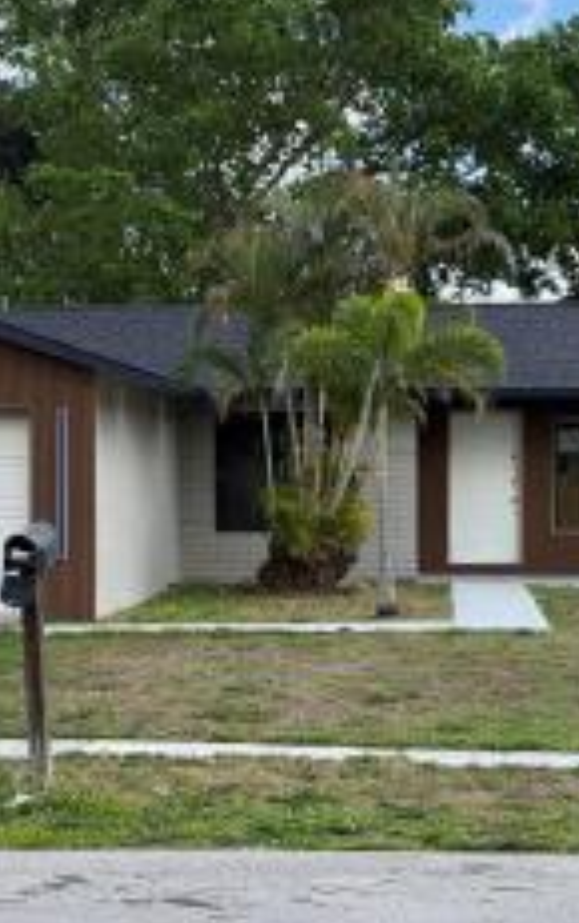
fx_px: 2215
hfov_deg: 14.9
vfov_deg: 23.5
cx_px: 343
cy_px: 448
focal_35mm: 88
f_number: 1.78
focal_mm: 6.76
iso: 100
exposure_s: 1/1931
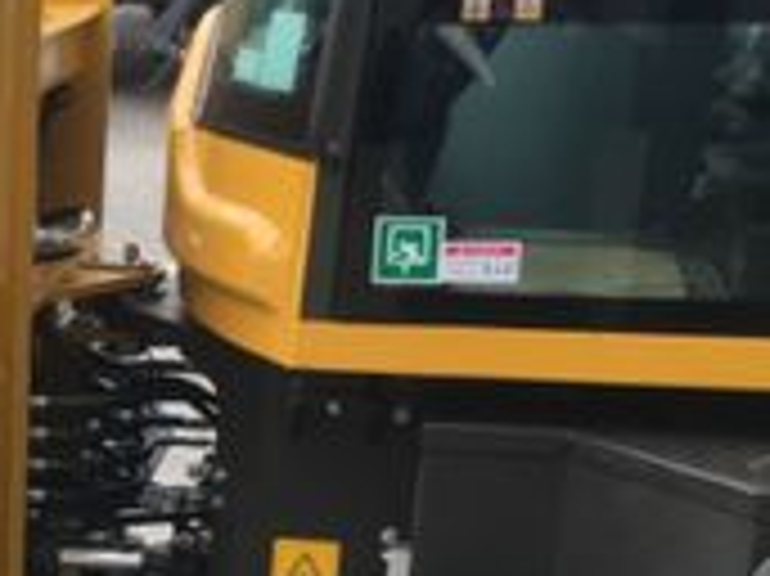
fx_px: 2267
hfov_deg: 18.0
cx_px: -243
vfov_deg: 14.2
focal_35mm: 102
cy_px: 630
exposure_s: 1/181
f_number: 2.2
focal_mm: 4.15
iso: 25
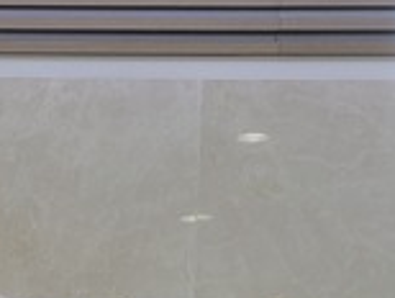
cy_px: 554
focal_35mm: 109
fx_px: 1246
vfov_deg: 12.3
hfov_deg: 17.6
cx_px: 8
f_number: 1.8
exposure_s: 1/60
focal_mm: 5
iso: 200
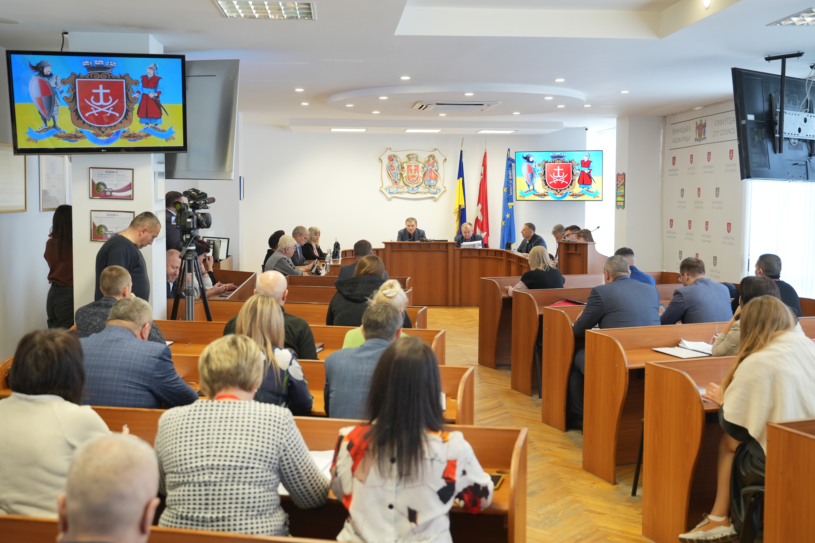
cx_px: 408
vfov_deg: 33.4
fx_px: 905
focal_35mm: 40
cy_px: 272
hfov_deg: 48.5
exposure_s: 1/80
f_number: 3.5
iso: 800
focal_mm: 40
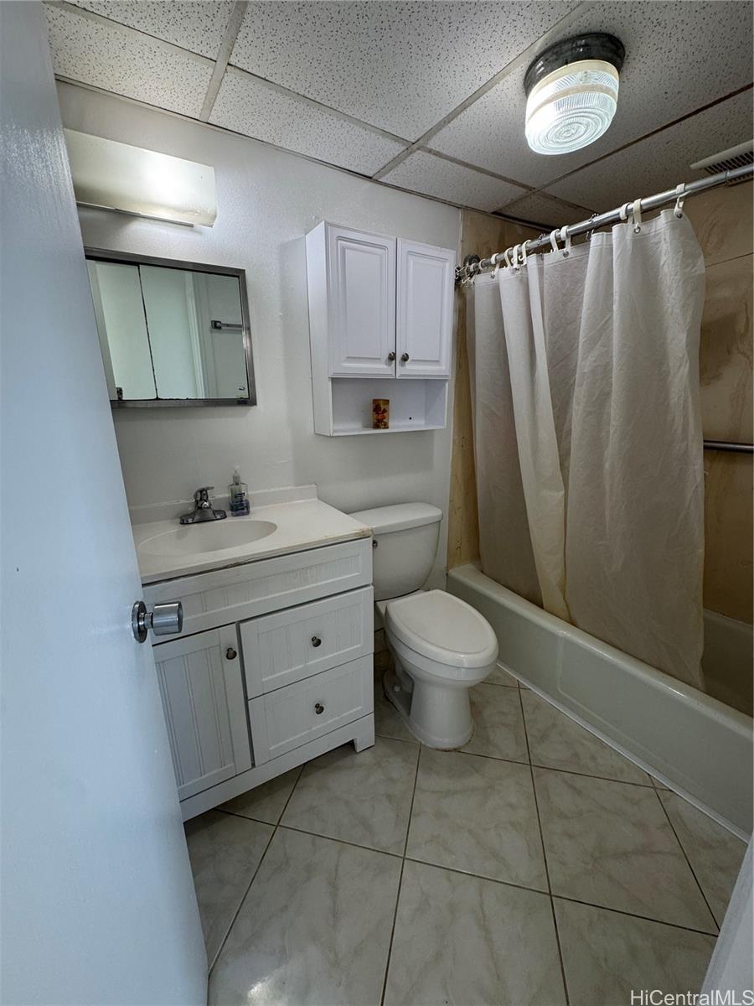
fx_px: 407
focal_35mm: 14
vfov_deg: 102.1
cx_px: 377
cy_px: 503
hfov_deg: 85.7
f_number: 2.2
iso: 160
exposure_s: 1/120
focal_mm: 2.22
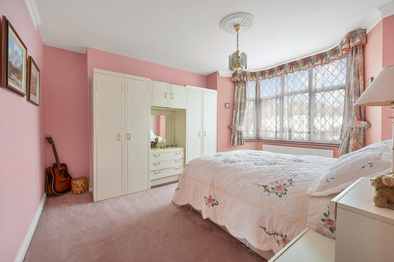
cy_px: 131
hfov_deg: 100.4
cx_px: 197
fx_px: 164
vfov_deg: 77.2
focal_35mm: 15
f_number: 16
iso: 200
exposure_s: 1/2
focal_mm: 15
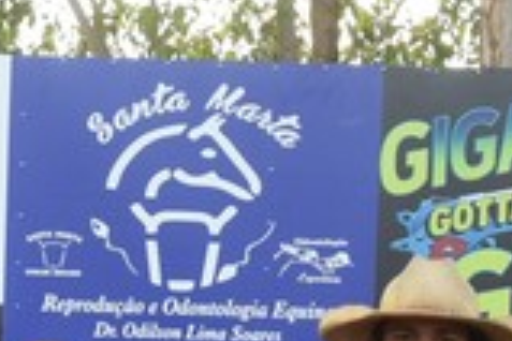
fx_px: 3012
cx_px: -3
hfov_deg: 9.6
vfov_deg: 6.4
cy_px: 579
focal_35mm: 212
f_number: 8
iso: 800
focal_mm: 25
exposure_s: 1/250
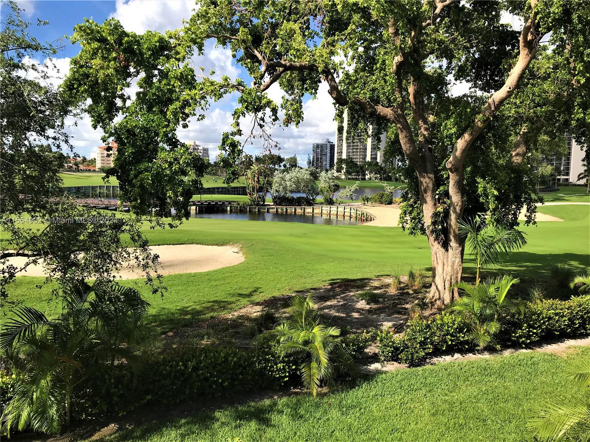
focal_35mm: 28
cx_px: 295
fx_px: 477
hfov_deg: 63.4
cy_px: 221
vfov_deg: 49.7
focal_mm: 3.99
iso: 20
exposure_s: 1/1880
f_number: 1.8
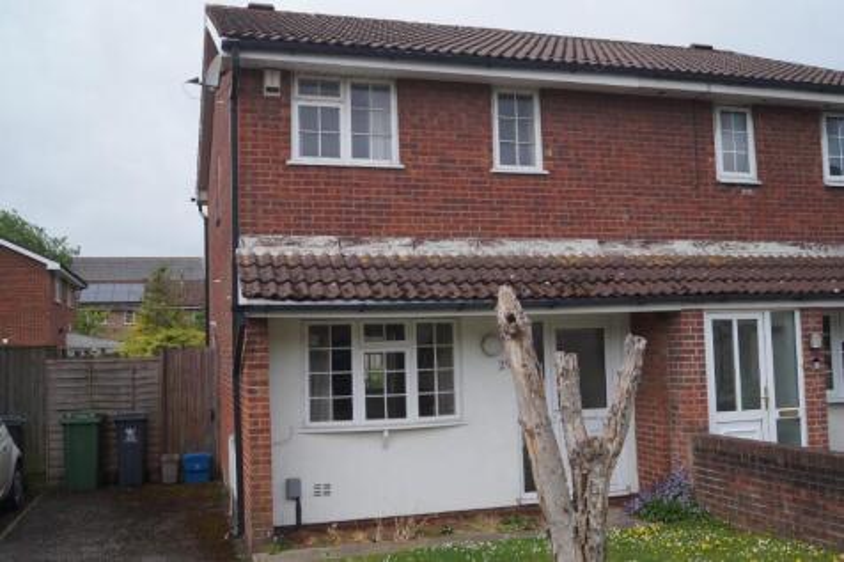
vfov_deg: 36.8
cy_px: 281
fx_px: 844
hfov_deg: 53.1
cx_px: 422
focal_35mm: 36
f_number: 4
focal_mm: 24
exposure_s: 1/1000
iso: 100
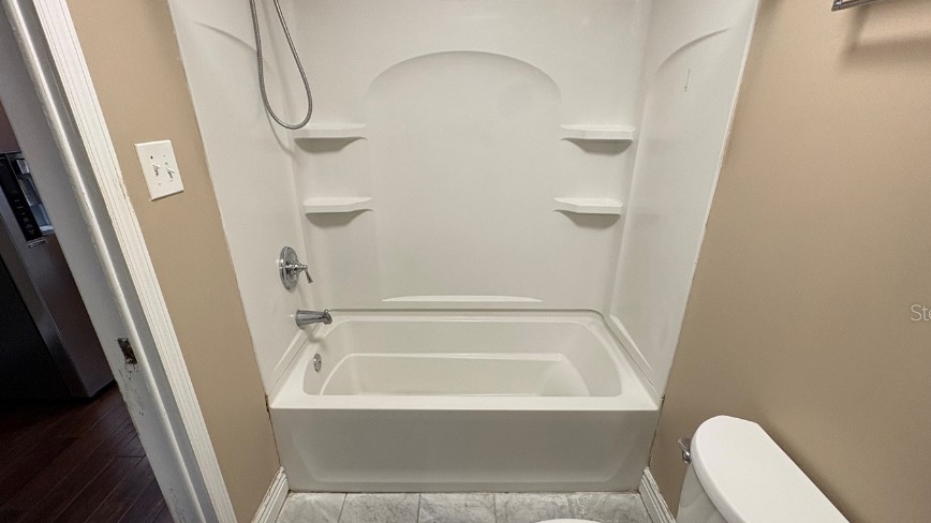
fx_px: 444
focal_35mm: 18
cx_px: 462
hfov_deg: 92.7
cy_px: 312
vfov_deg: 60.5
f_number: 2.2
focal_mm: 2.22
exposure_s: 1/60
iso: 200
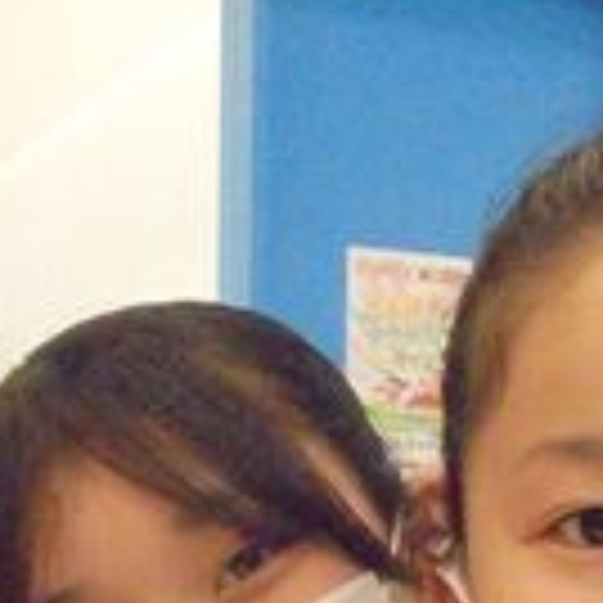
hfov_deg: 16.7
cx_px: 58
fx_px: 2030
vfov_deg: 15.4
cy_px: 950
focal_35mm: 103
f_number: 3.5
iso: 1000
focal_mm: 4.6
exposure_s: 1/250
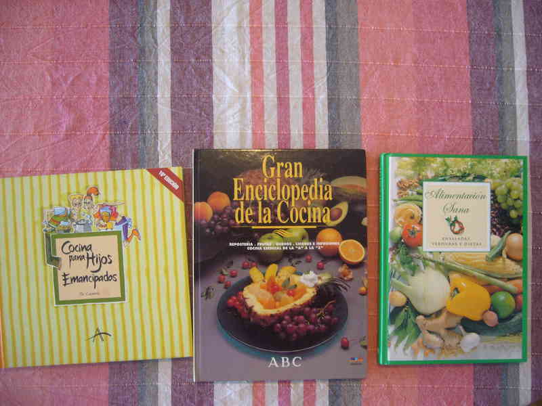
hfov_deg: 52.6
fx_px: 548
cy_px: 203
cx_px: 271
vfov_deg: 40.7
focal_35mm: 35
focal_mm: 5.8
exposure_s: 1/15
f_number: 2.8
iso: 125
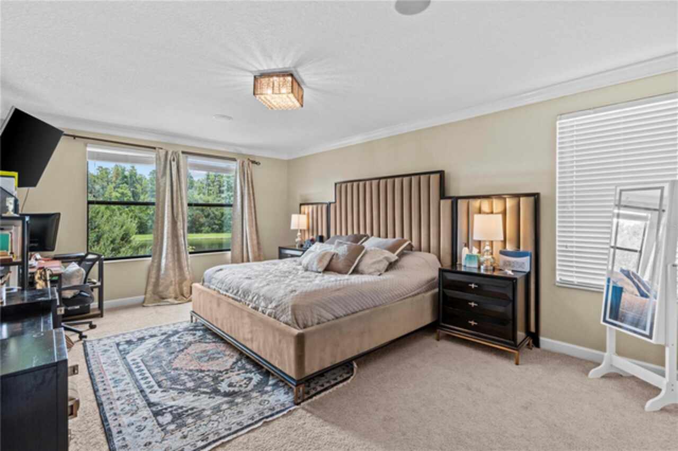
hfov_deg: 96.8
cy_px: 226
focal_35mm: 16
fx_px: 301
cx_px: 339
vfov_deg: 73.7
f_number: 8
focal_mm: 16
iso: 500
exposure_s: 1/10
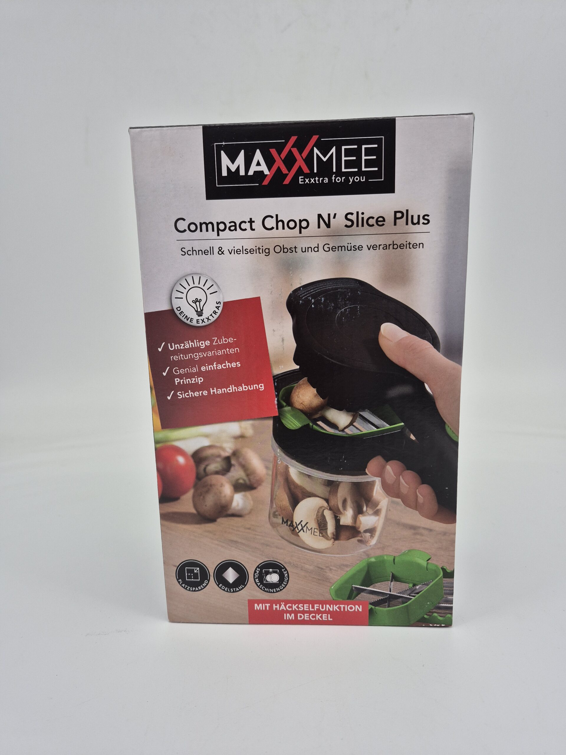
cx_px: 283
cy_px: 378
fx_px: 501
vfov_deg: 73.9
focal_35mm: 23
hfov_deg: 58.9
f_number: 1.8
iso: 50
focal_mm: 5.4
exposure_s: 1/180
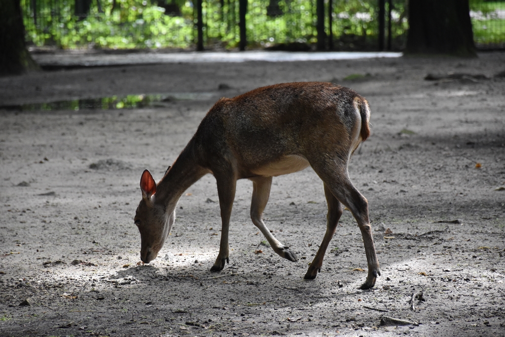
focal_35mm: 210
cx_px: 252
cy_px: 168
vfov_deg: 6.5
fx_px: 2946
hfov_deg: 9.8
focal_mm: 140
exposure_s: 1/500
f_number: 5.6
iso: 2000
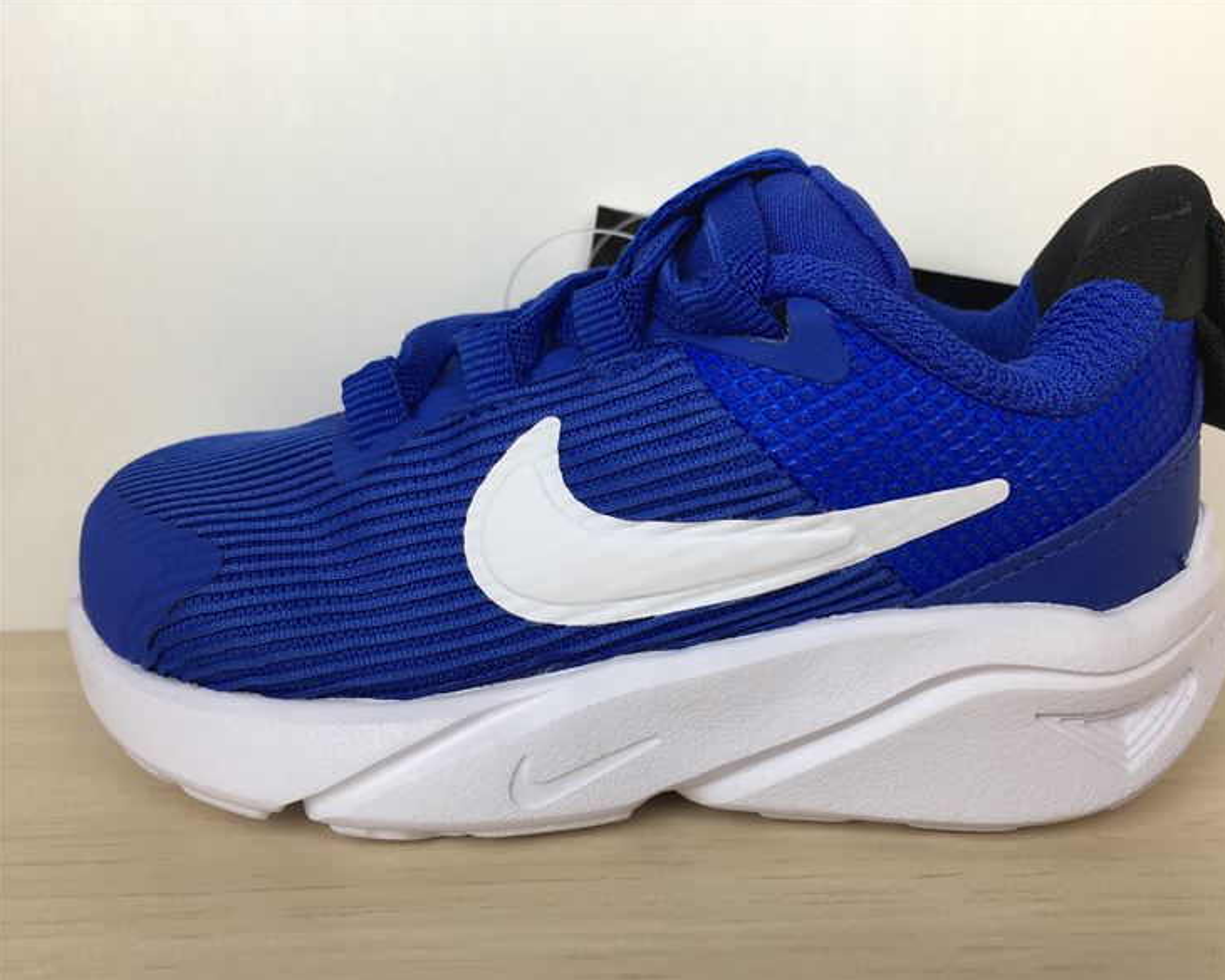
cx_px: 668
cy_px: 497
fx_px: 1124
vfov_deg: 47.1
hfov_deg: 57.1
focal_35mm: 31
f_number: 2.2
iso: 32
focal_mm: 4.15
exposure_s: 1/120
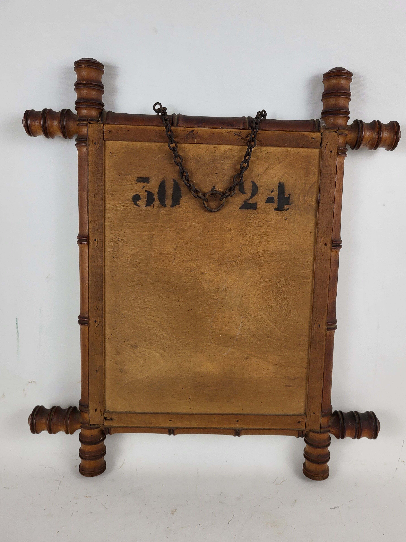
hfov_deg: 51.4
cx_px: 205
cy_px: 264
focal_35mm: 27
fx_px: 422
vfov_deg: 65.3
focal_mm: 5.4
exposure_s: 1/100
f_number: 1.8
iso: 250
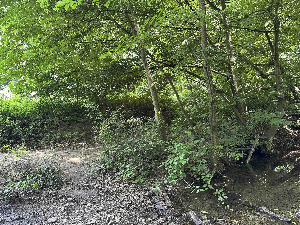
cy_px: 112
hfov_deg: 71.6
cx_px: 150
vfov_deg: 56.8
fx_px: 208
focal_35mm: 24
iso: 250
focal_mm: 6.86
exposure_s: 1/60
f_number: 1.78
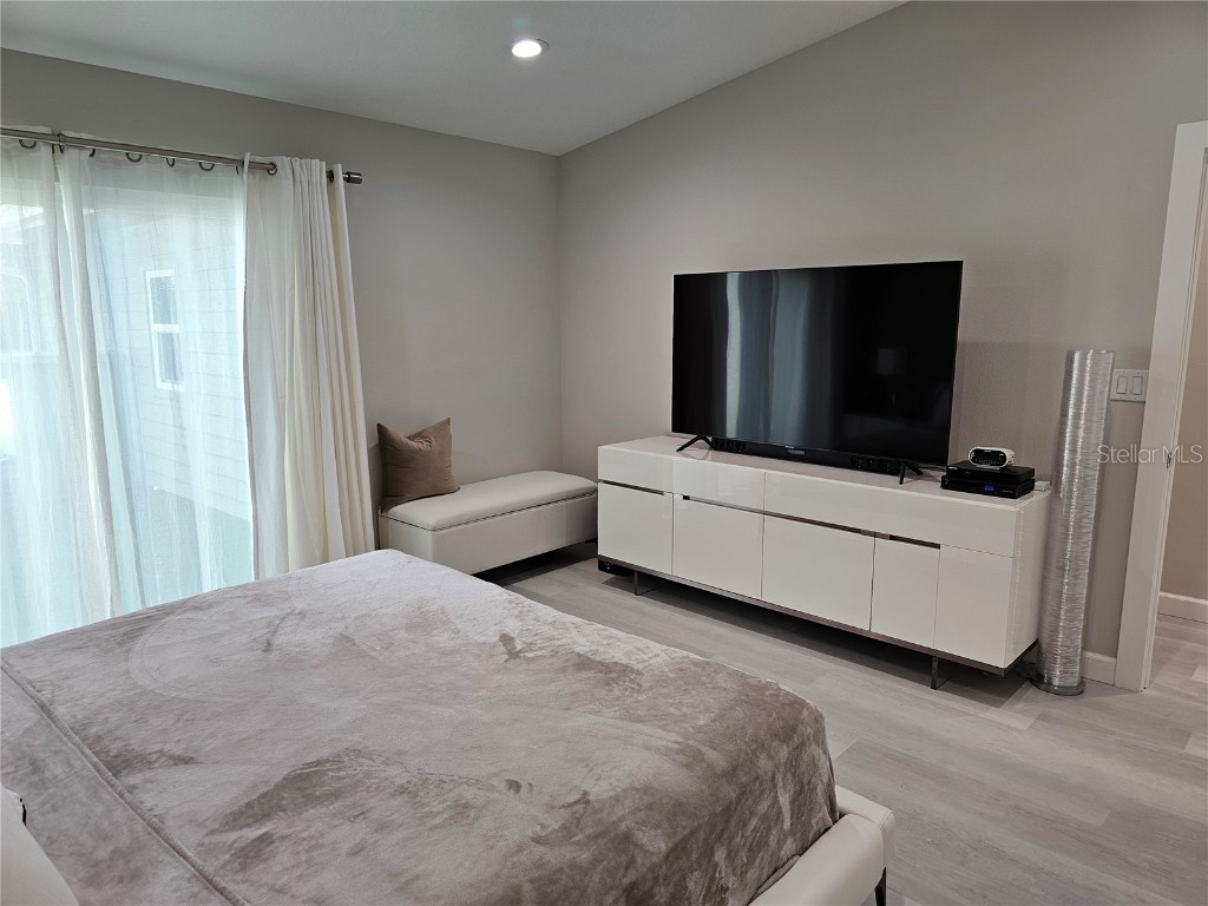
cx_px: 604
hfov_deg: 73.9
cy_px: 453
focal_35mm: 23
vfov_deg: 58.9
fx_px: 803
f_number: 1.7
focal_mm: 6.3
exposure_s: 1/120
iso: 100
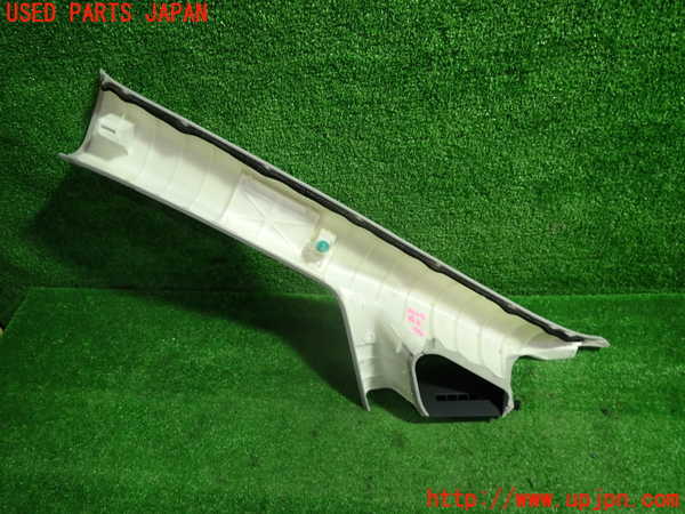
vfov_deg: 54.9
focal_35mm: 25
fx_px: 495
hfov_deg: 69.4
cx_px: 342
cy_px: 257
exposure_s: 1/40
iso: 200
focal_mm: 4.5
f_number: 2
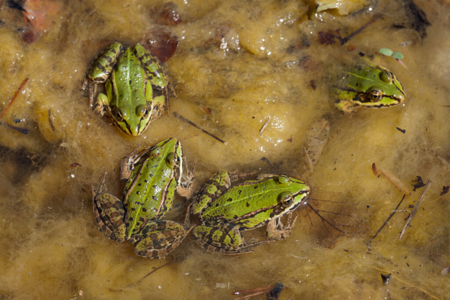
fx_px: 3750
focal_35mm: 300
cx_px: 225
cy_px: 150
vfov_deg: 4.6
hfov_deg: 6.9
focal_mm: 300
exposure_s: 1/250
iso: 200
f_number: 10
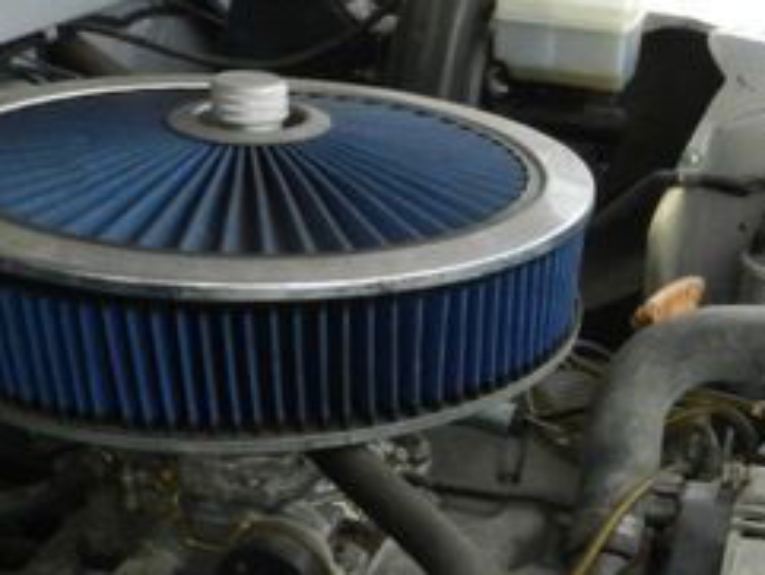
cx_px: 584
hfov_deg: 31.1
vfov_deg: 23.5
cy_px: 502
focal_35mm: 61
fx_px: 1349
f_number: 8
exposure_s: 1/50
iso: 160
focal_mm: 4
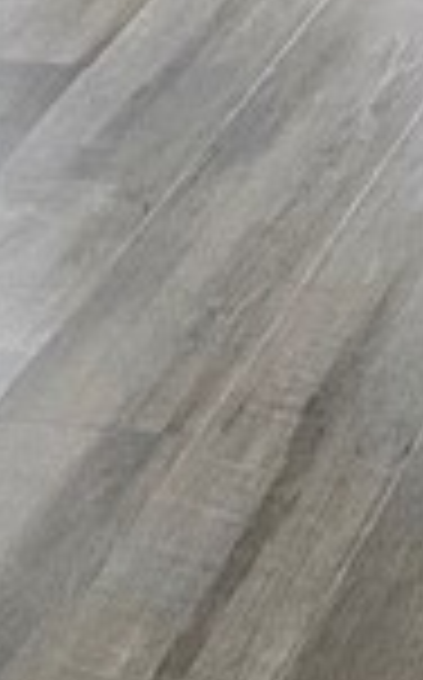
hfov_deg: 6.7
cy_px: -797
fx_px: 3459
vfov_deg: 10.1
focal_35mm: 187
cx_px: 981
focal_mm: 4.25
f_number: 1.8
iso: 400
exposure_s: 1/60
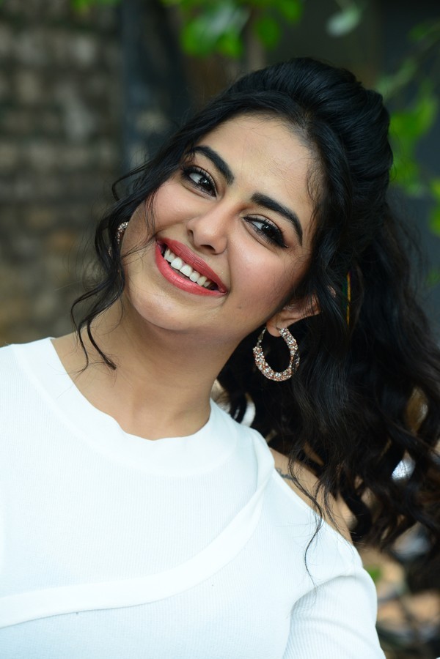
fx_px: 2200
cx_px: 220
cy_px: 330
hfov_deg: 11.4
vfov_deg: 17.1
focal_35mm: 120
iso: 800
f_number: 5.6
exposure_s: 1/125
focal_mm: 120
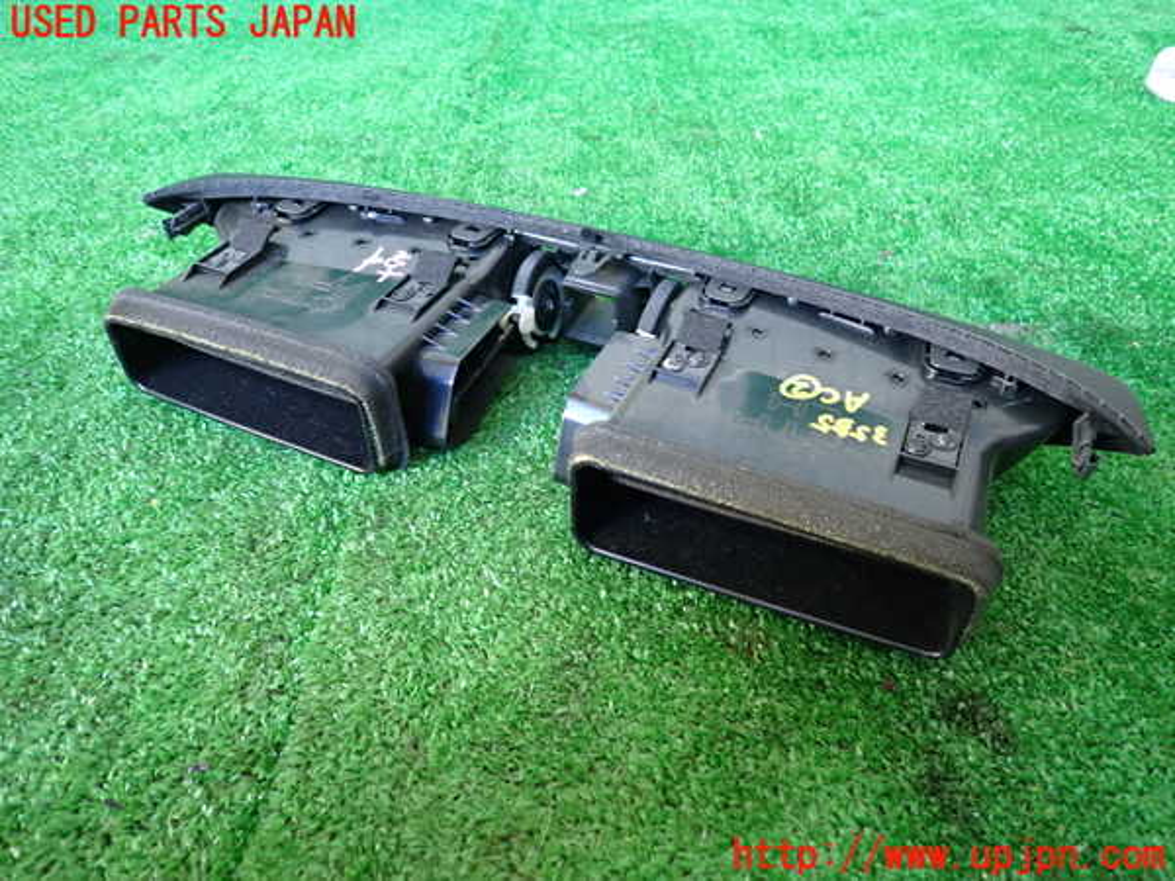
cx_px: 588
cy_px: 440
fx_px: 849
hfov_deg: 69.4
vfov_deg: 54.9
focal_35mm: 25
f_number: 2
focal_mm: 4.5
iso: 400
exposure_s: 1/40
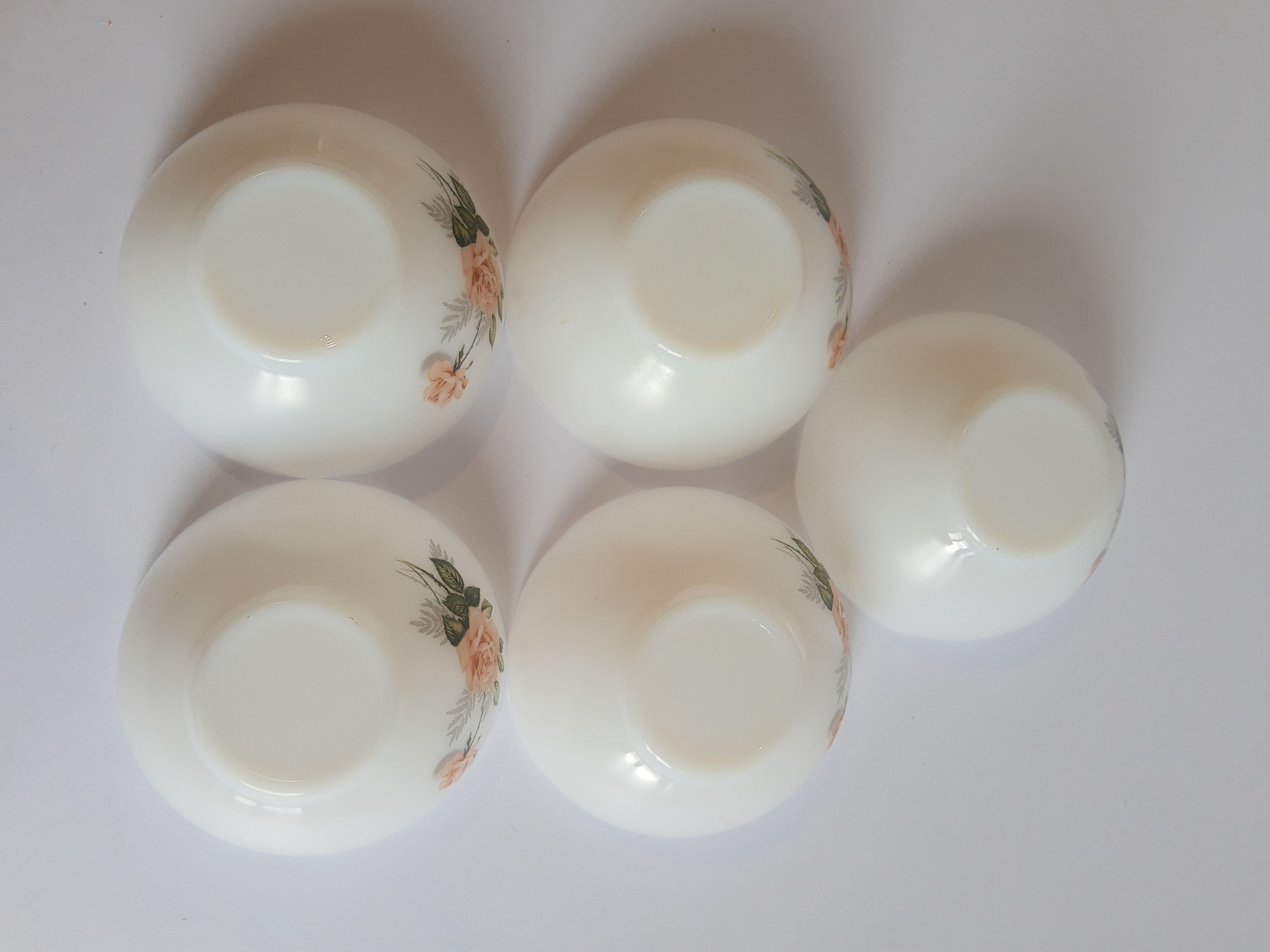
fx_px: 954
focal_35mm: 26
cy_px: 476
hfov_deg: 67.3
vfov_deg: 53.1
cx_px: 635
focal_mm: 3.95
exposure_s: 1/100
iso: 72
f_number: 1.8
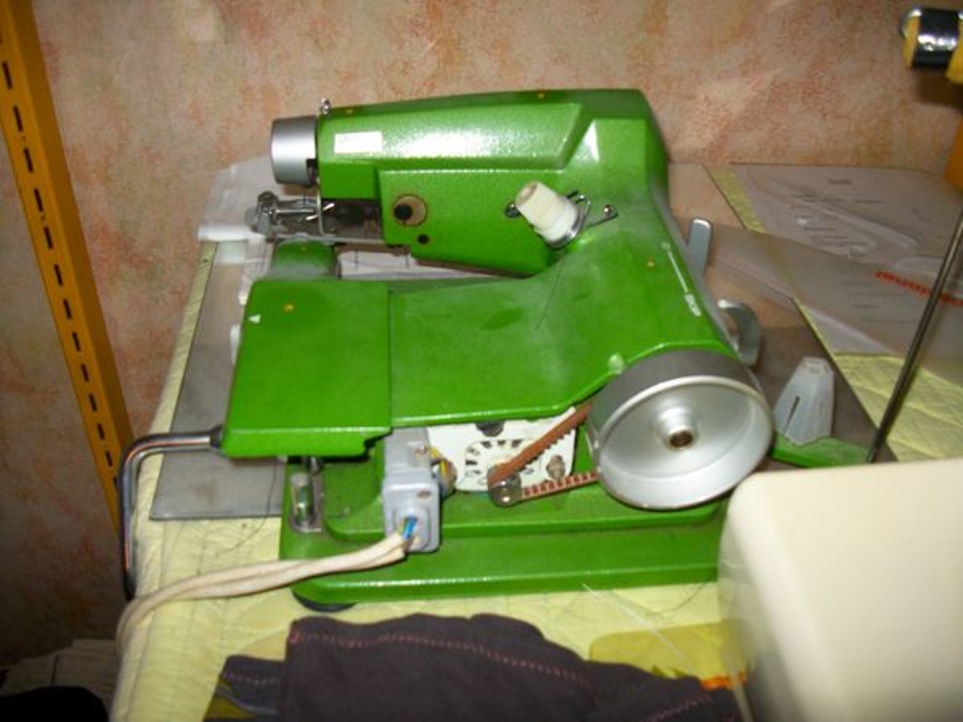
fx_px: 946
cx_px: 482
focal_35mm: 34
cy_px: 361
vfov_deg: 41.8
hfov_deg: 54.0
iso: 125
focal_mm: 5.7
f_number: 2.9
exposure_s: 1/40
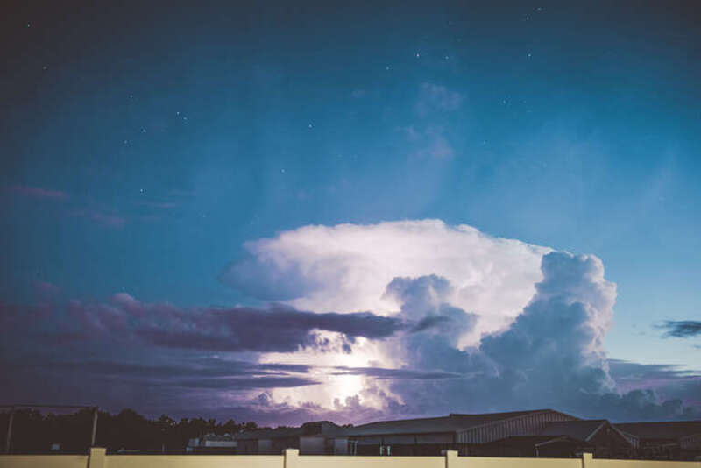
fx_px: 779
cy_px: 234
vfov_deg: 33.4
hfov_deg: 48.4
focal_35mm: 40
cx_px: 350
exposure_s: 4
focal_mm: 40
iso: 800
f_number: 5
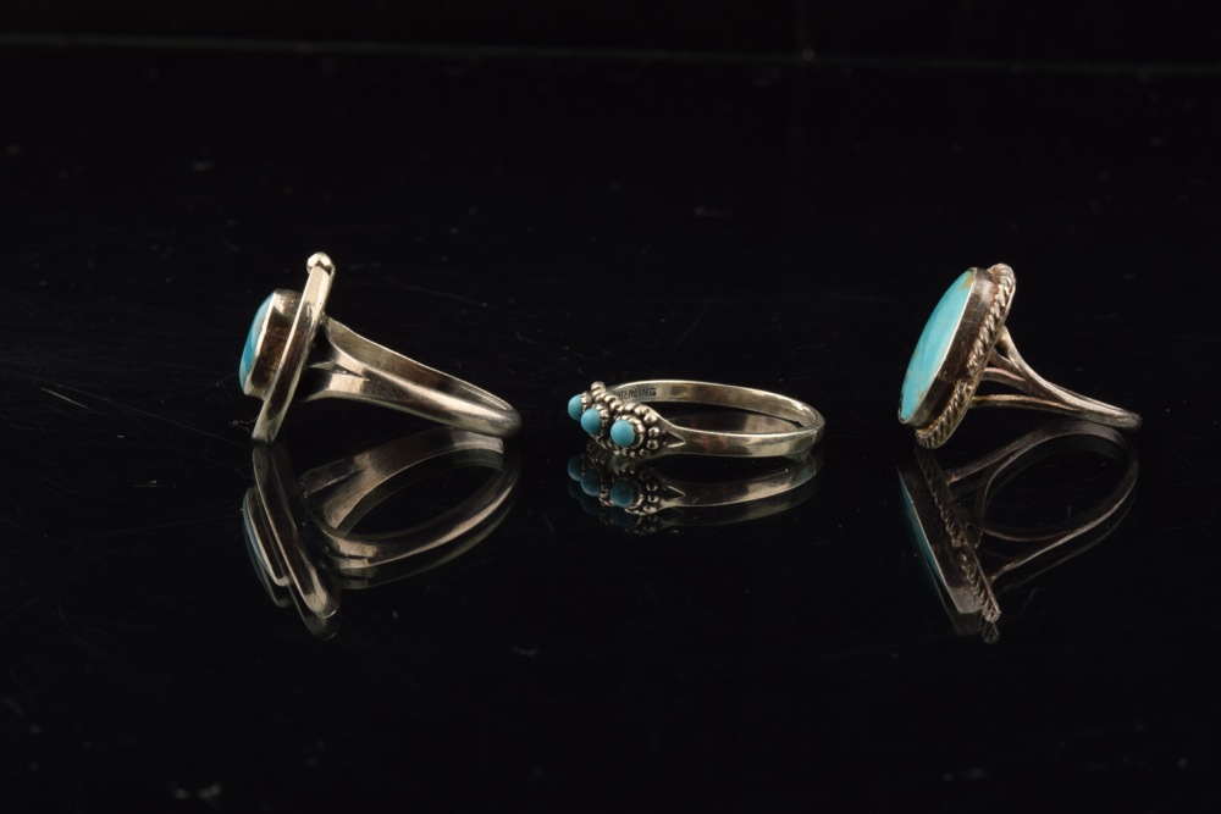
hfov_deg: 22.6
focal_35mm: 90
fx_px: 3053
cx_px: 610
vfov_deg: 15.2
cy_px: 407
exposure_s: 1/125
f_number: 22
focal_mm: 60
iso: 100
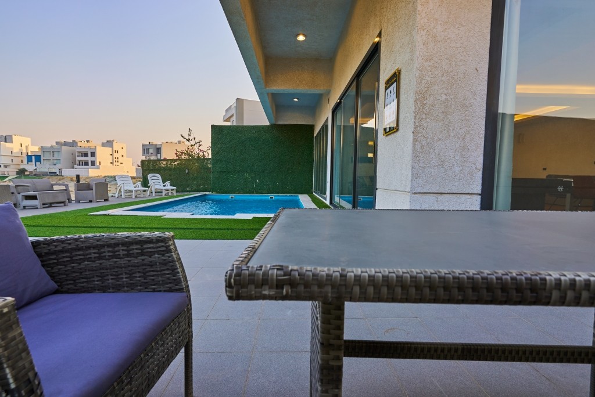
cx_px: 298
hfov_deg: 93.2
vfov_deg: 70.5
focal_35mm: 17
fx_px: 281
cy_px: 198
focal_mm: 17
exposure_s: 1/100
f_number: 8
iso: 250
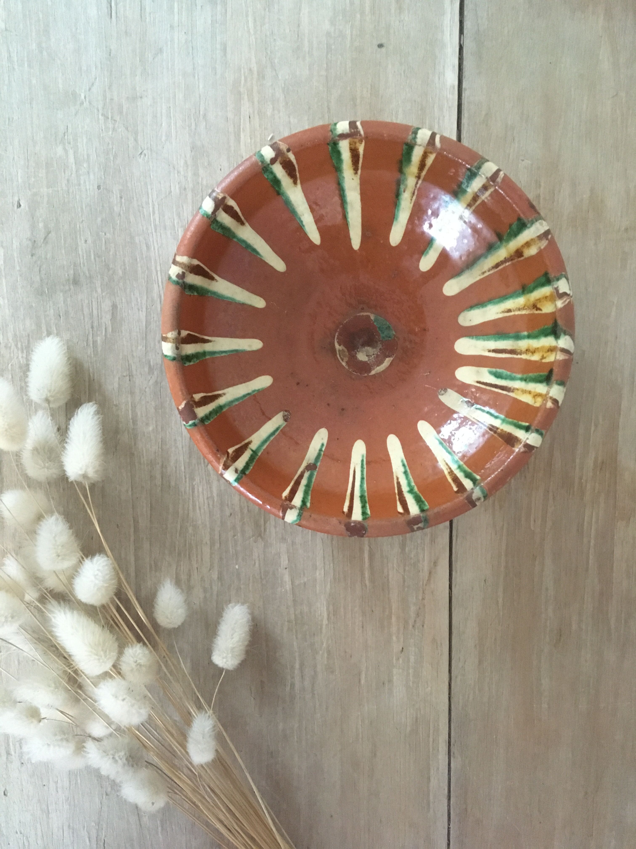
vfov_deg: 61.7
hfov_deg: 48.2
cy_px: 424
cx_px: 318
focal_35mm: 29
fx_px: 710
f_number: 2.2
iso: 320
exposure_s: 1/17
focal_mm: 4.15
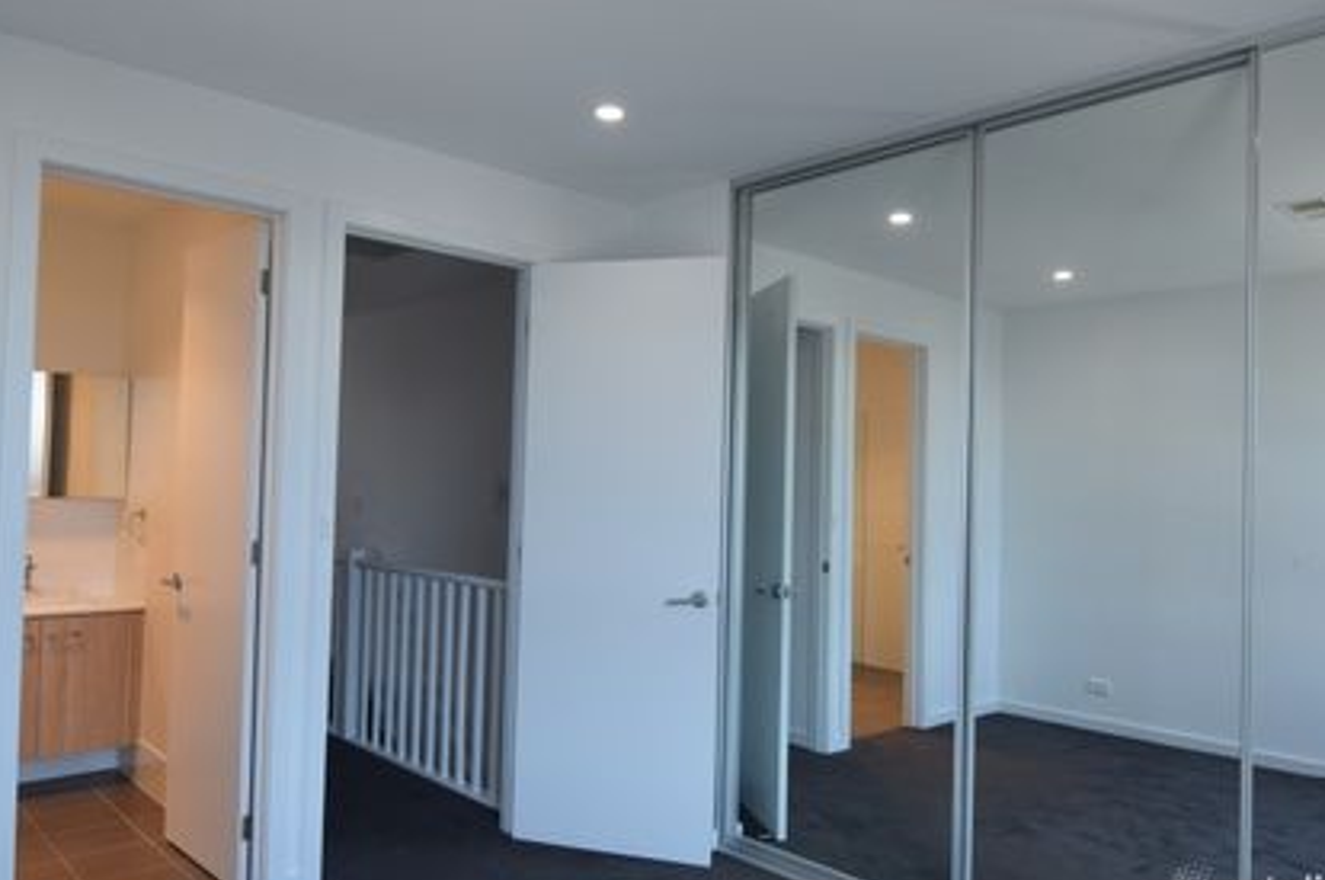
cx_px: 662
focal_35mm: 26
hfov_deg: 70.4
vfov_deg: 50.2
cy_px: 459
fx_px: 940
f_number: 6.3
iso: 400
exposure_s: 1/160
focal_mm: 15
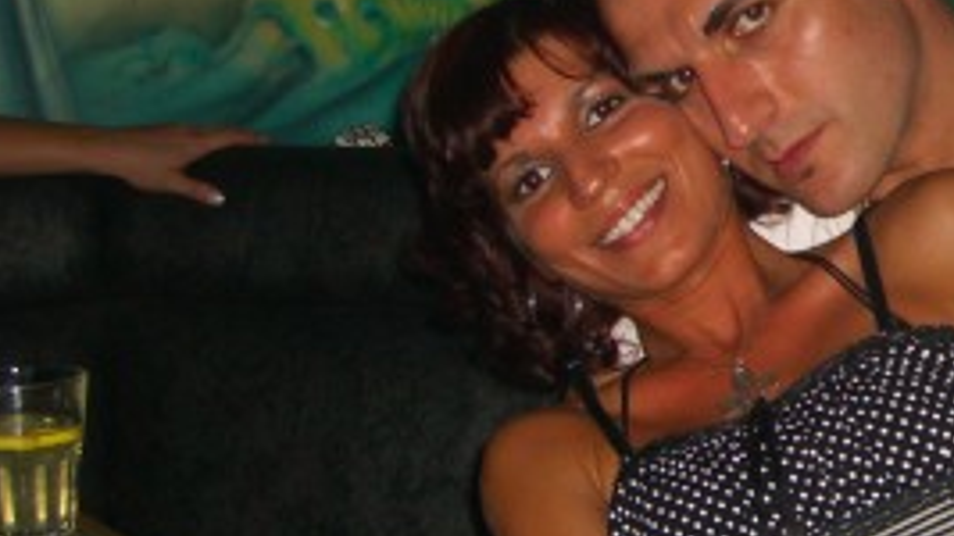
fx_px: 2352
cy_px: 239
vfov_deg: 13.0
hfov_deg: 22.0
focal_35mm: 93
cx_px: 983
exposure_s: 1/60
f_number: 2.8
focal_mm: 7.9
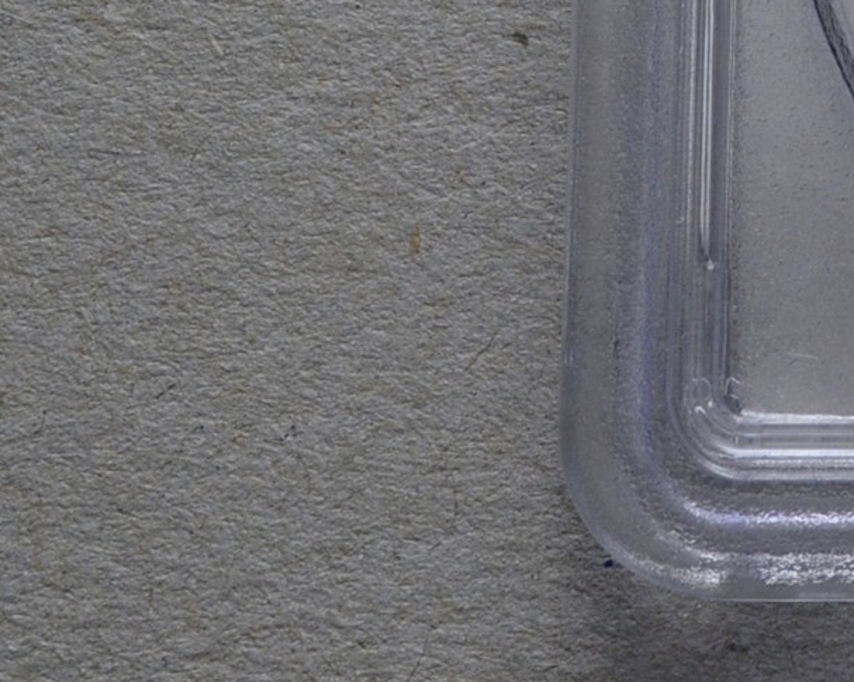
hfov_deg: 9.6
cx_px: 1415
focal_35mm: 194
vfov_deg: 7.8
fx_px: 4901
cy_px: -411
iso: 400
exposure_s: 1/250
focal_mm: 34
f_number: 14
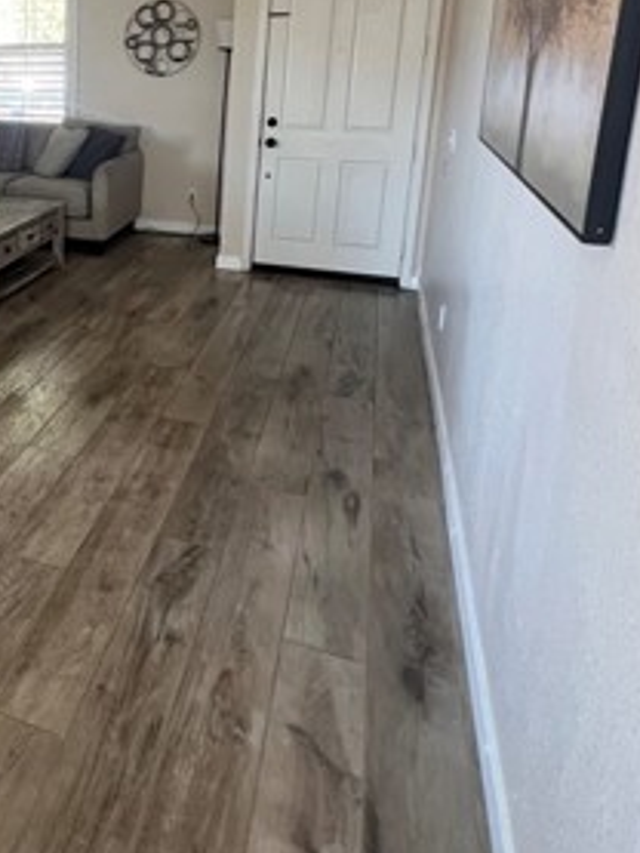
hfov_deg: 39.5
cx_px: -40
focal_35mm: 30
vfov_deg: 57.3
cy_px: 228
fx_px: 739
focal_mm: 1.57
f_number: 1.8
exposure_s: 1/62
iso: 250
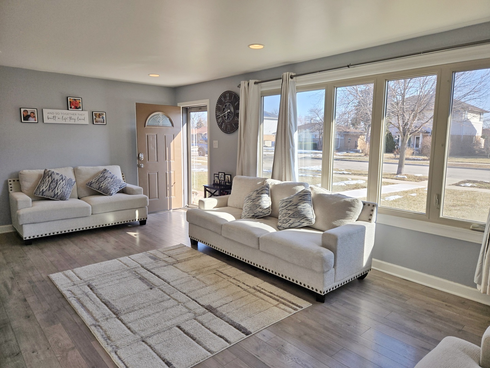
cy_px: 184
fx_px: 326
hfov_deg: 73.9
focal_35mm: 23
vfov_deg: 58.9
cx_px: 245
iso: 80
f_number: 1.8
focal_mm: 5.4
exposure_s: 1/1422
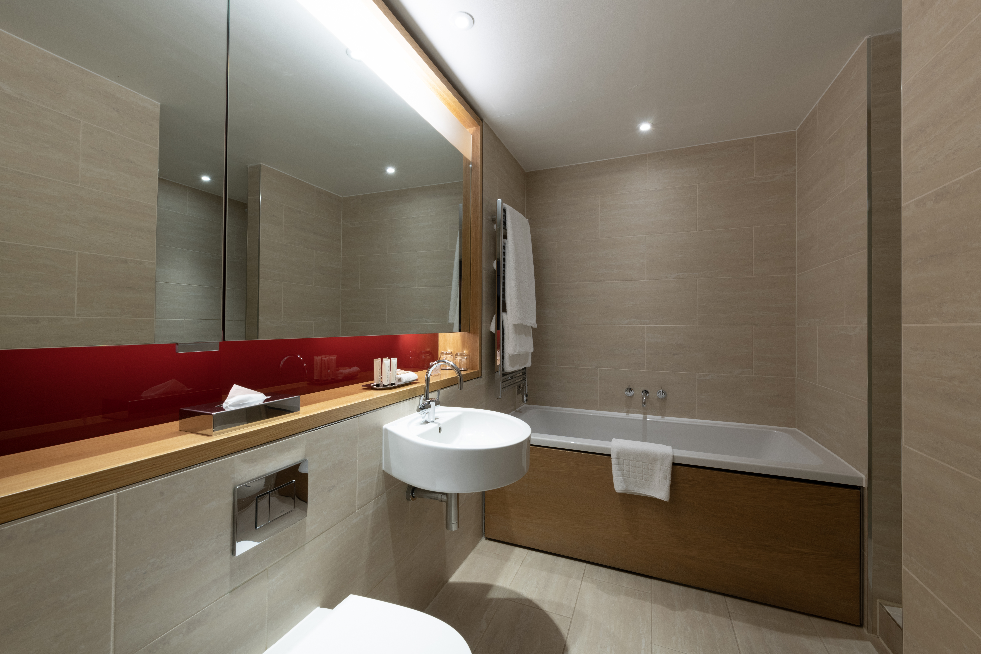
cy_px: 327
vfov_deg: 81.2
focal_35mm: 14
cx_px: 490
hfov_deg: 104.3
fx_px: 381
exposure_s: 2
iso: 100
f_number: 16
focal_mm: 14
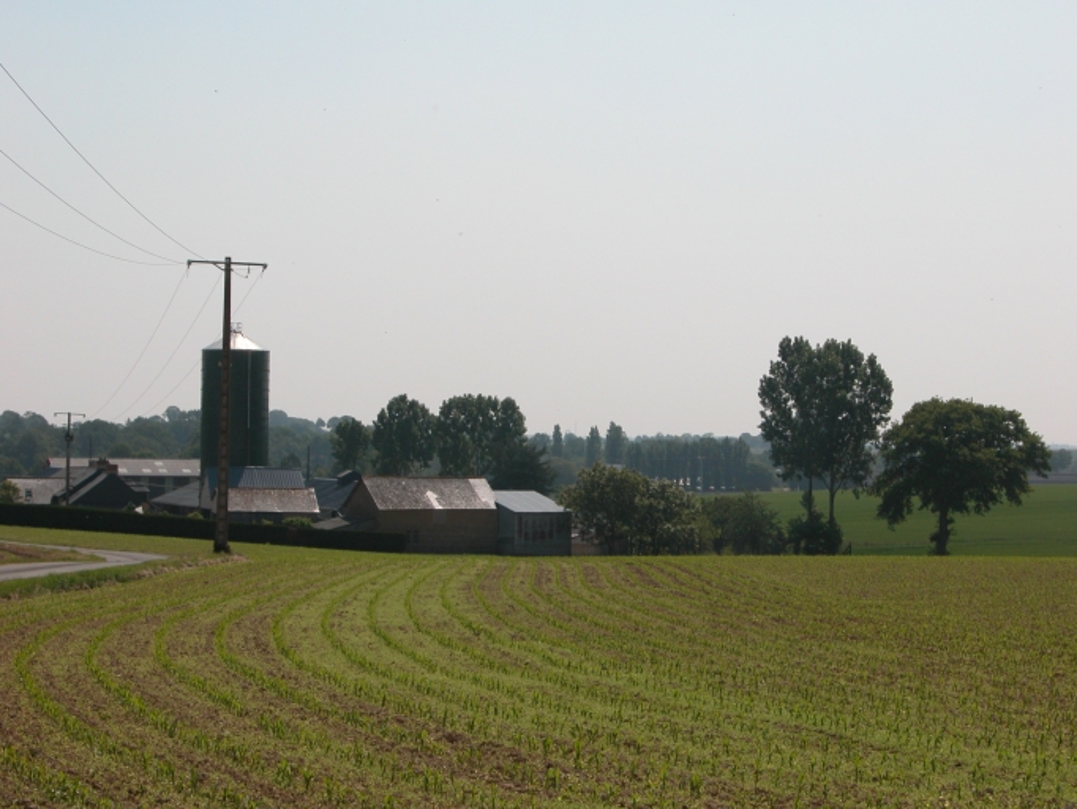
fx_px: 2895
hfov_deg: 21.1
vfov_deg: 15.9
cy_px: 404
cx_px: 538
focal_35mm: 93
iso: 100
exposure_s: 1/590
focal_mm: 23.7
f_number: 7.1
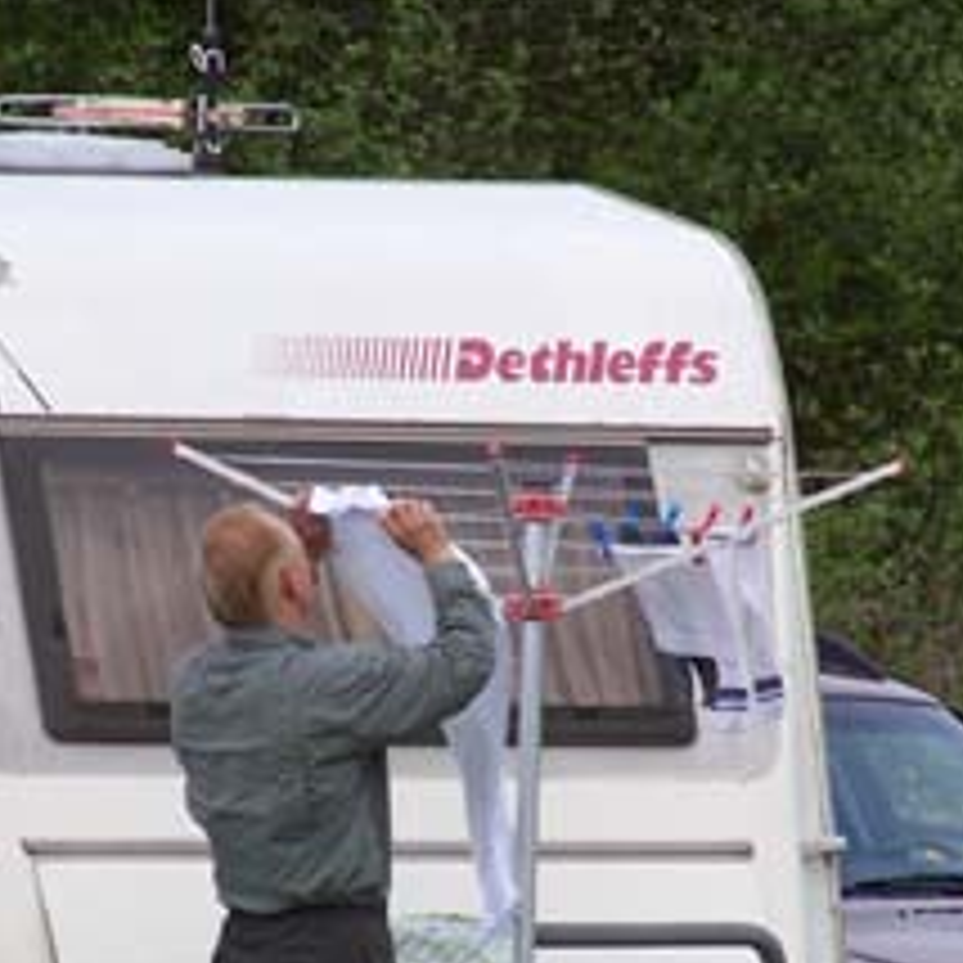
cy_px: 648
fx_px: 16461
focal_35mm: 523
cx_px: 459
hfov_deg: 3.4
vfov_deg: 3.4
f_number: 3.6
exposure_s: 1/500
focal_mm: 52.6
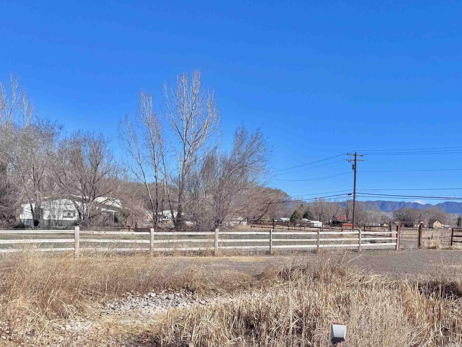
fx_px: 507
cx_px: 297
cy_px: 256
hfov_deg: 48.4
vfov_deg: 36.9
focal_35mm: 38
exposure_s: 1/5348
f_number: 1.78
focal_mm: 6.76
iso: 80
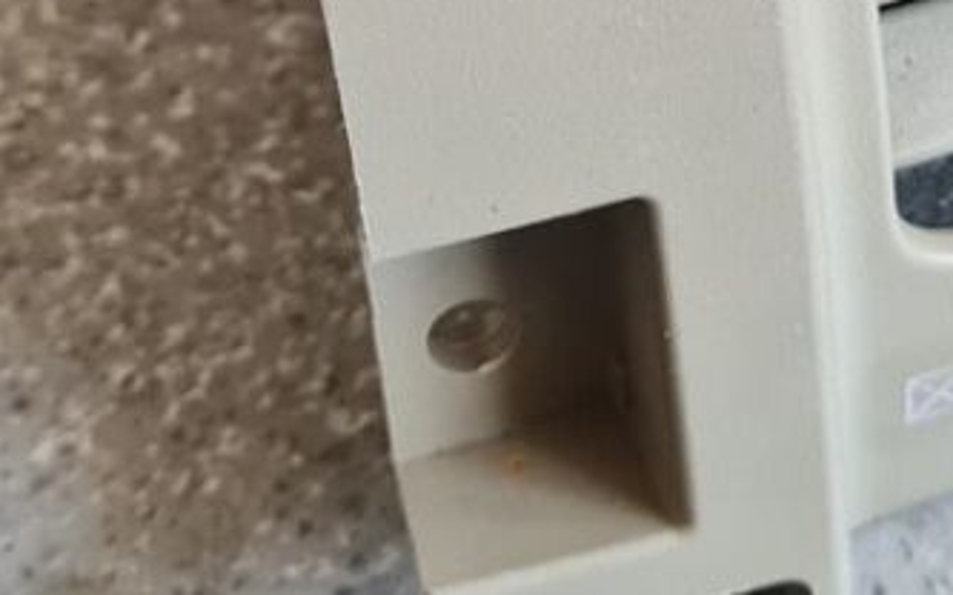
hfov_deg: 17.8
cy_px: -509
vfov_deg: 10.5
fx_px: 3012
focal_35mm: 116
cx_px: 787
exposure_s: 1/50
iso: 200
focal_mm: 5.4
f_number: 1.8
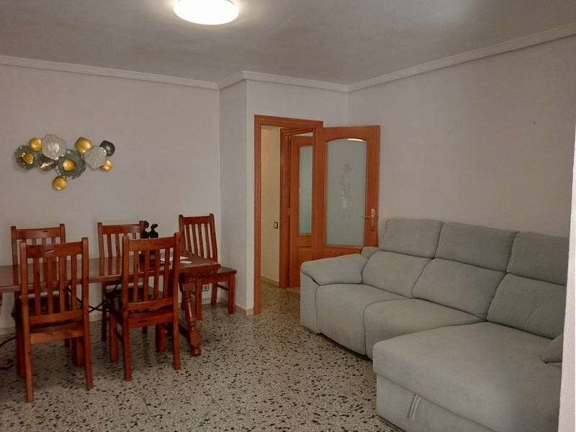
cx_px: 288
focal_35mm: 28
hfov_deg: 63.4
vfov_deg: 49.7
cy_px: 216
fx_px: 466
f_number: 1.8
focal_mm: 4.04
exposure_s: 1/33.3
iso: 1599
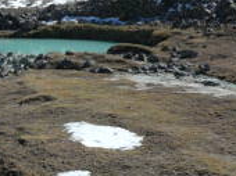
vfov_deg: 14.3
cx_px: 22
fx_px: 701
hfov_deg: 18.8
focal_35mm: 103
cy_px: 81
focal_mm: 5.2
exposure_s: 1/640
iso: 80
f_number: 5
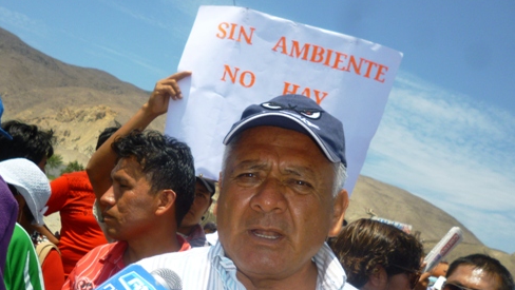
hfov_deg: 50.4
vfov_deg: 29.2
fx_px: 546
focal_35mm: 40
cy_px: 225
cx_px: 232
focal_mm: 5
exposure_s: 1/1600
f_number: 3.1
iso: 100
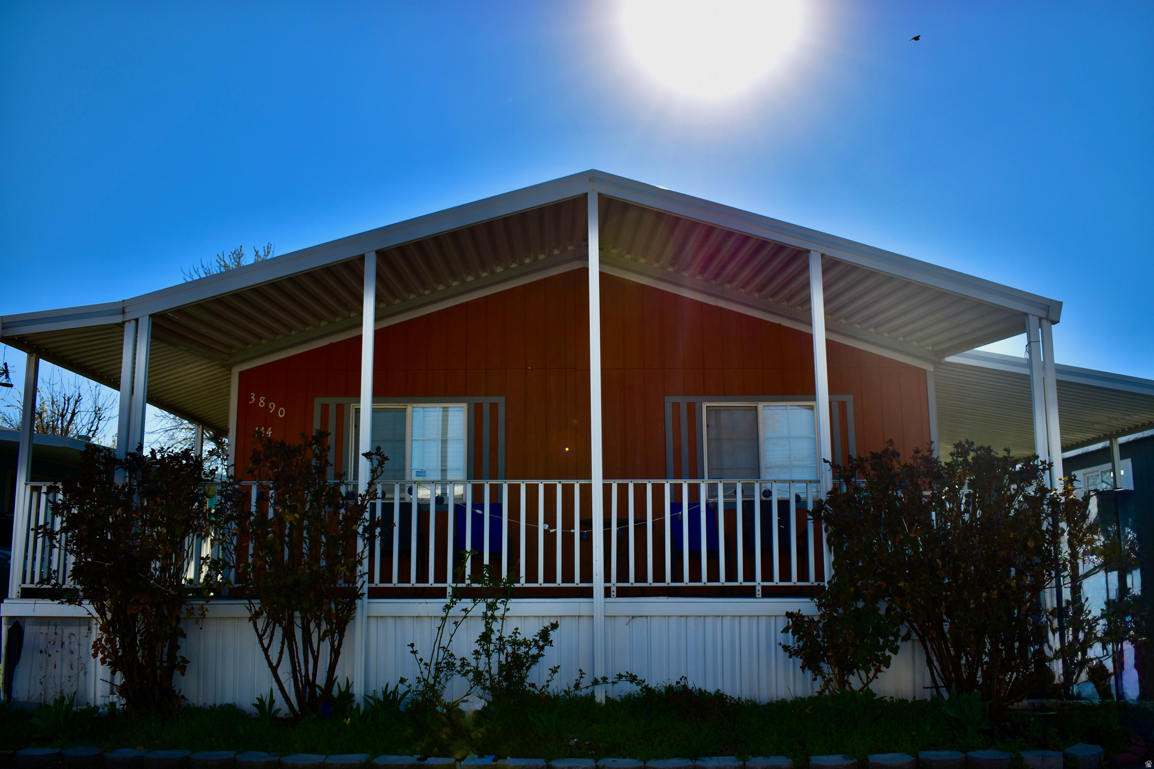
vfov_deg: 41.7
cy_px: 384
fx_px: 1010
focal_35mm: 32
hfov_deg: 59.5
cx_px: 577
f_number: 4.5
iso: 100
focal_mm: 21
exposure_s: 1/1000
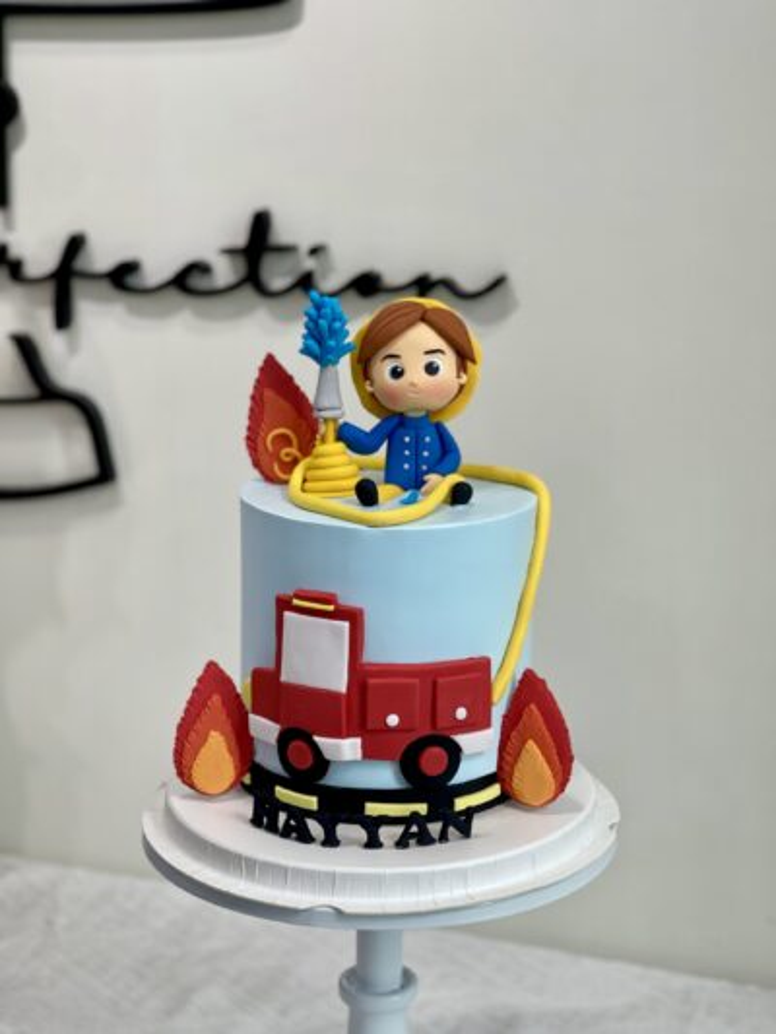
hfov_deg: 22.9
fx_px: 1912
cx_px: 388
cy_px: 517
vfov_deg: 30.3
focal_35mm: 64
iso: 80
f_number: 2.2
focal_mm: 7.5
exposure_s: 1/100
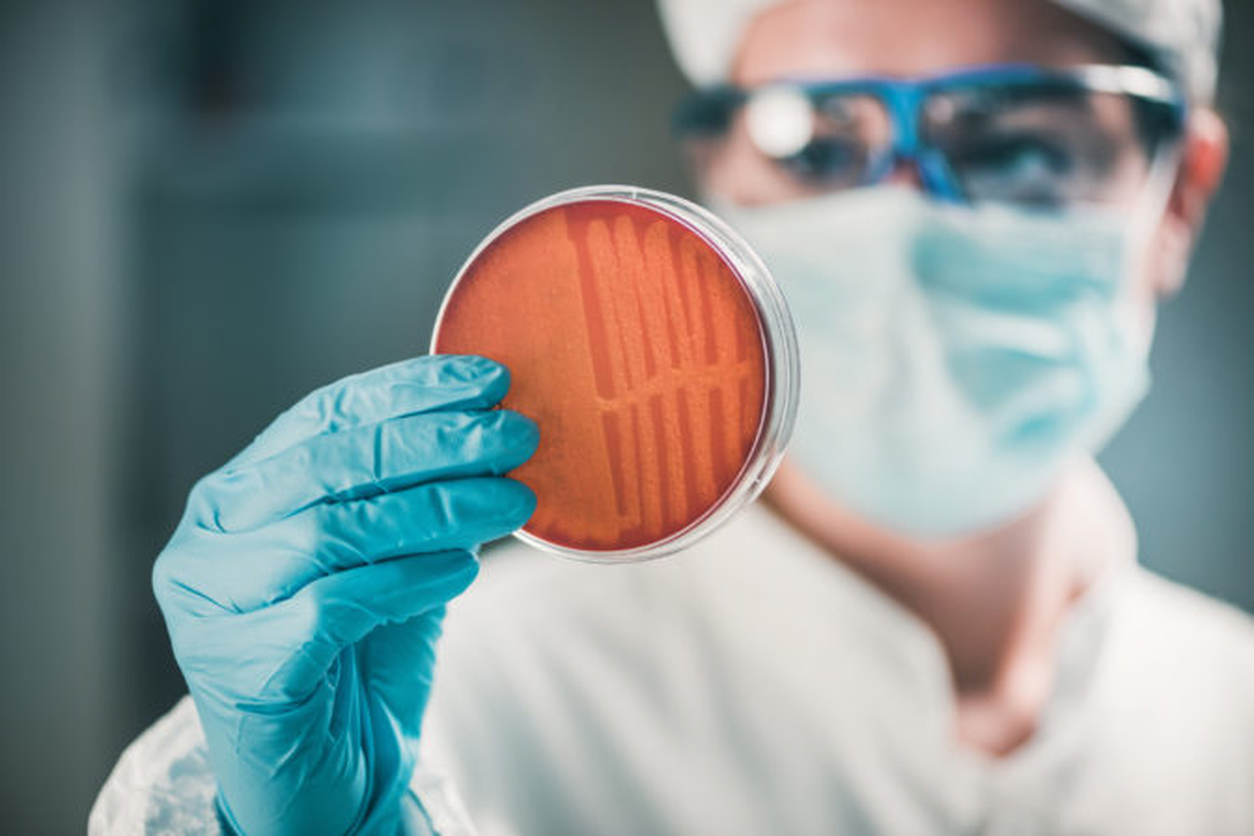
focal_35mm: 105
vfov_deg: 13.0
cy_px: 418
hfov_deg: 19.5
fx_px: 3657
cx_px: 627
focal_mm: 105
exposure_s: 1/160
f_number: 3.2
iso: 100
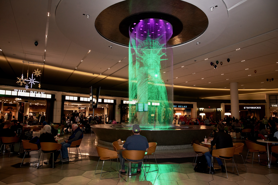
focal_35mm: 24
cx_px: 139
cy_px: 92
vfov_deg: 53.1
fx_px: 185
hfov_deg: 73.7
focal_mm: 24
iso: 800
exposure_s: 1/160
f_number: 7.1
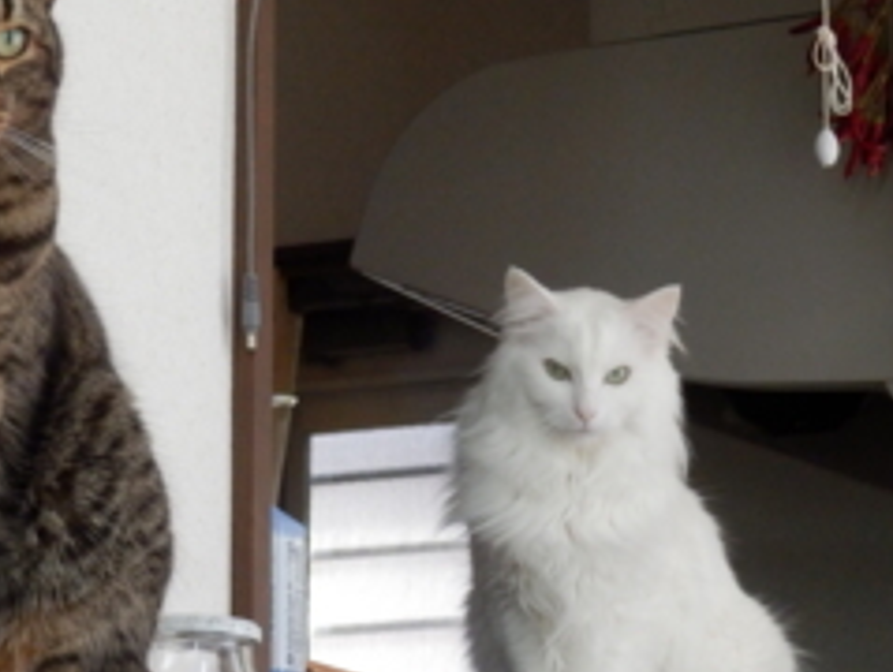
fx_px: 3798
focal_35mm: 147
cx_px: 299
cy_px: 358
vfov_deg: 10.1
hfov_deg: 13.4
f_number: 4.8
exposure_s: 1/100
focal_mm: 15.8
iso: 800
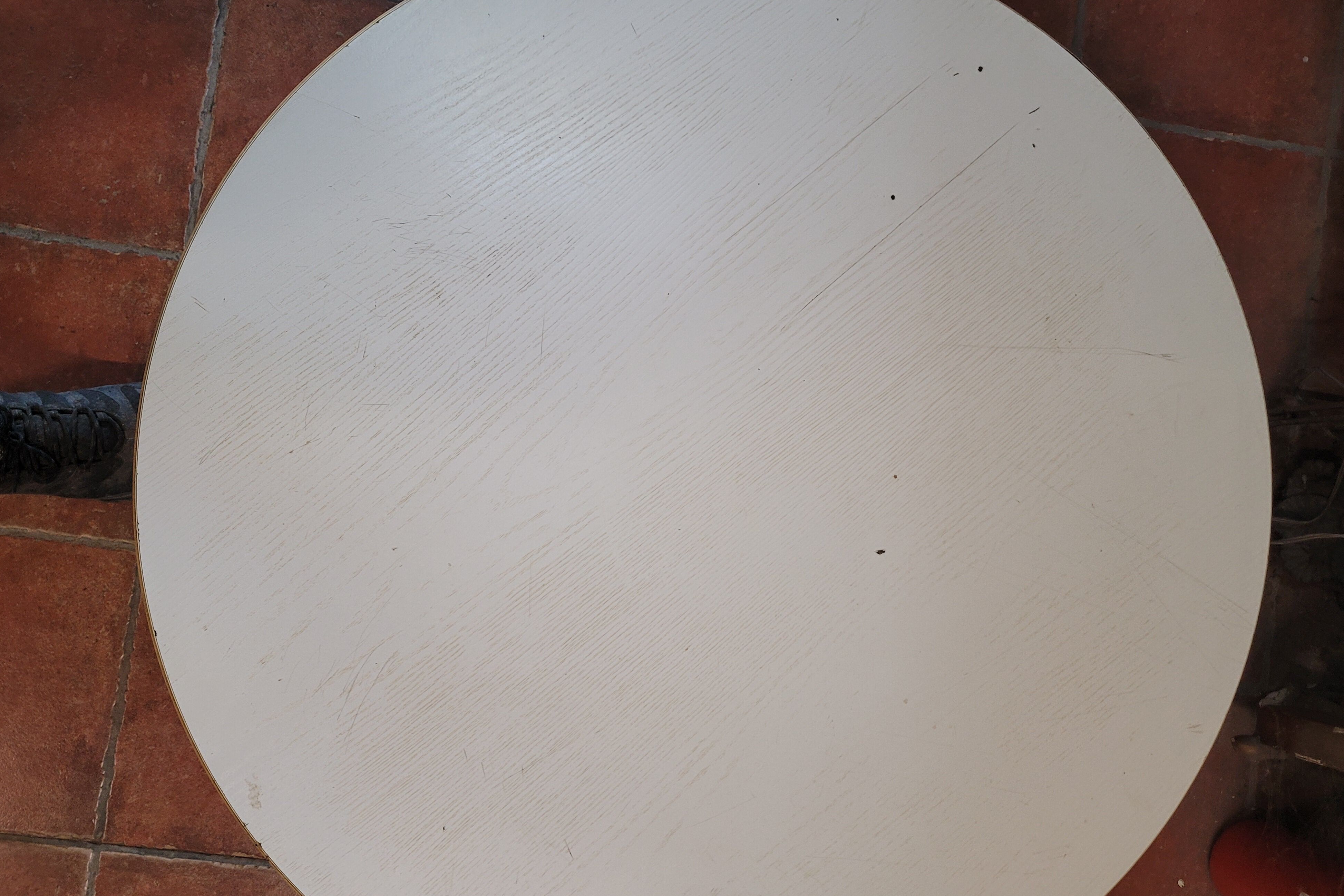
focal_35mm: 28
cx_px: 682
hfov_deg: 65.5
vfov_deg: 46.4
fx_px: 1045
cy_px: 460
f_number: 1.8
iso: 200
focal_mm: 5.4
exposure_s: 1/50
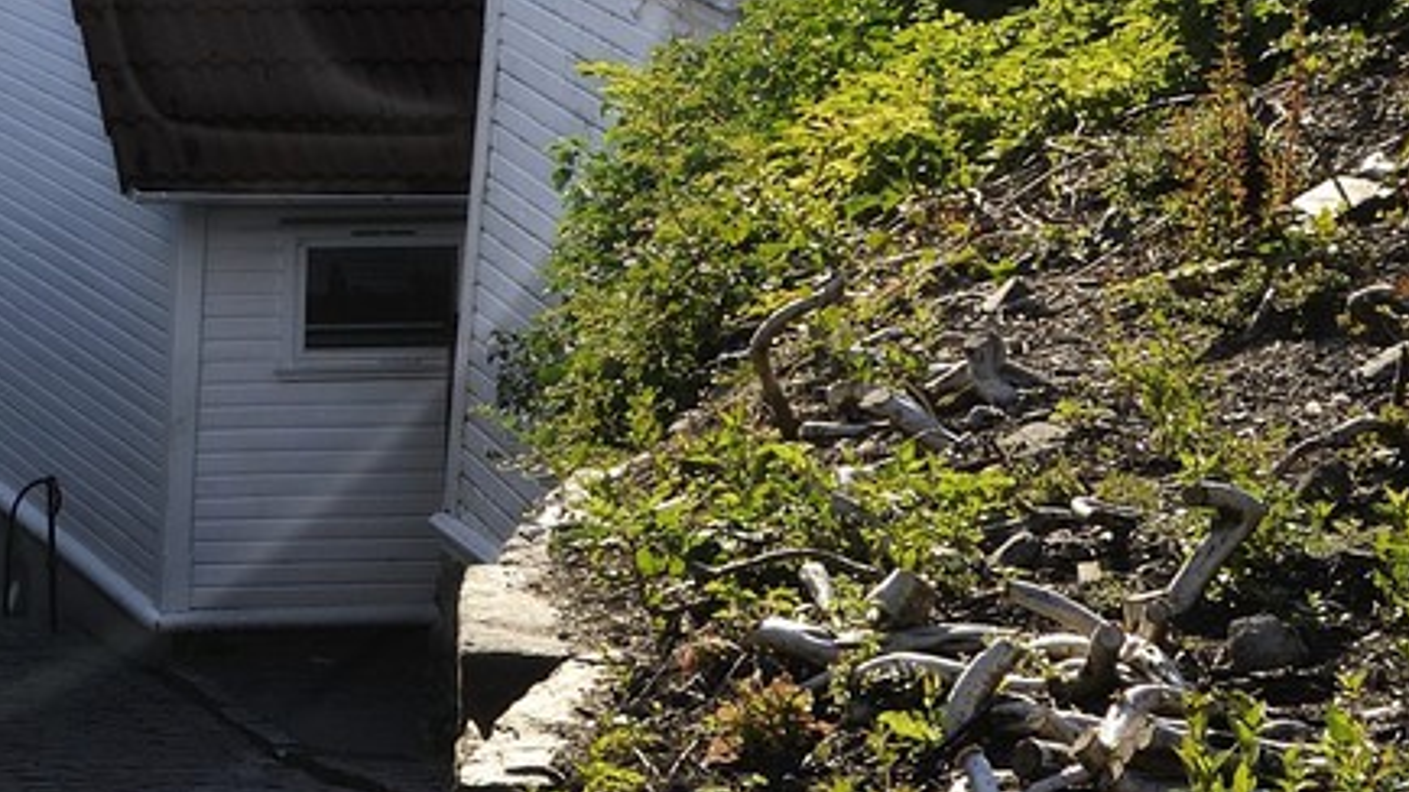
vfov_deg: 8.8
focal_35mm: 135
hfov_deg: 15.1
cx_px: -480
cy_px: -393
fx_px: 5043
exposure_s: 1/160
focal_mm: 35
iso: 200
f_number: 11
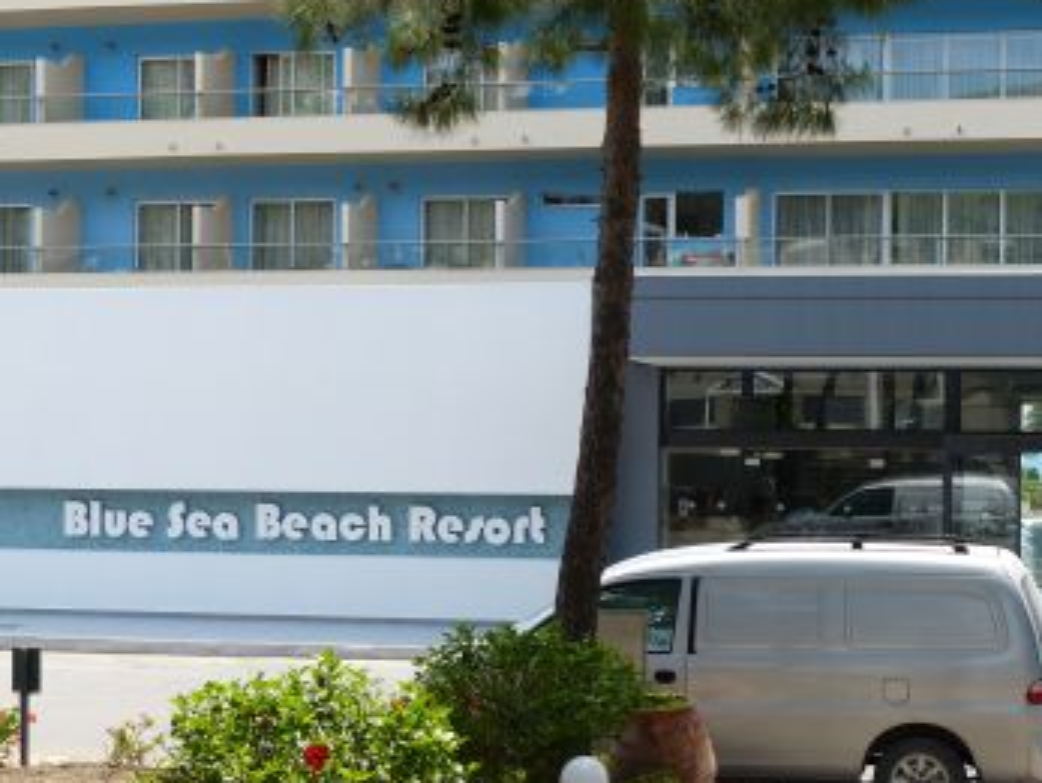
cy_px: 446
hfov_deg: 32.4
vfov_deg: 24.8
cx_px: 703
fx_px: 1778
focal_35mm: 59
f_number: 4
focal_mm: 7.4
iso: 100
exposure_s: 1/500
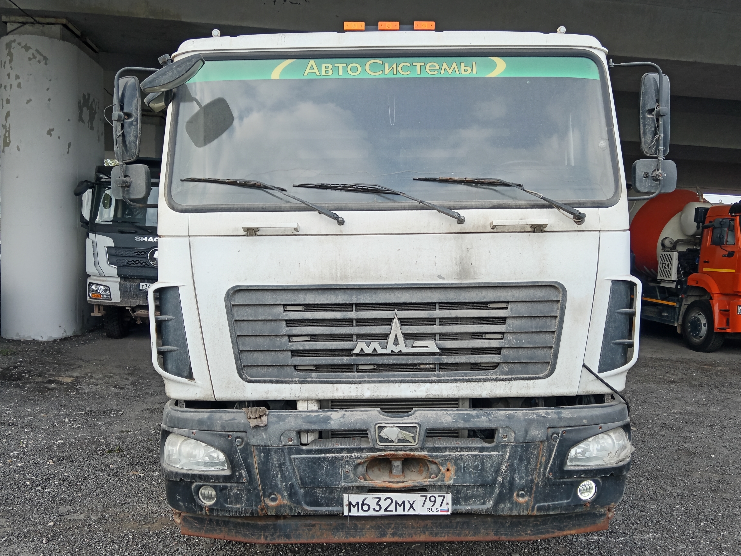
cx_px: 370
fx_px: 728
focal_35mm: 34
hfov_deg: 54.0
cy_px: 311
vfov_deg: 41.7
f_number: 1.9
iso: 100
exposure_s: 1/100
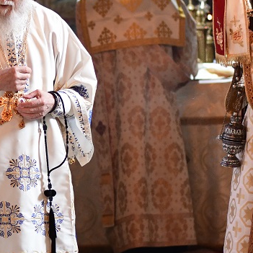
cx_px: -37
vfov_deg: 8.0
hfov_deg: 8.0
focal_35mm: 218
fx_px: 1803
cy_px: 97
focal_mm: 50
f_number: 2.2
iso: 2000
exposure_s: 1/100
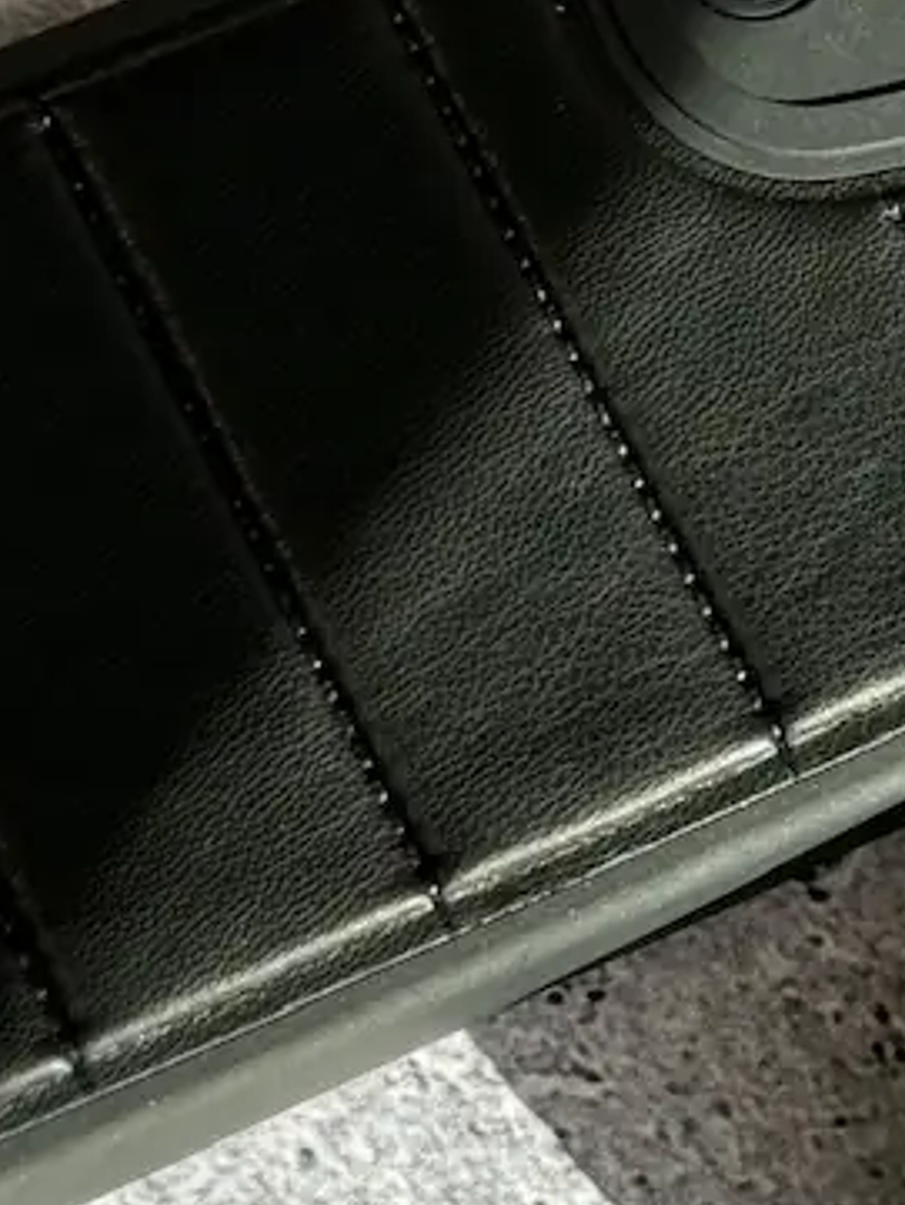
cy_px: 174
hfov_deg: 8.7
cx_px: 1049
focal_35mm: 170
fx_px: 5922
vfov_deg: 11.6
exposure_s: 1/651
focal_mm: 6.86
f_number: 1.78
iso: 64
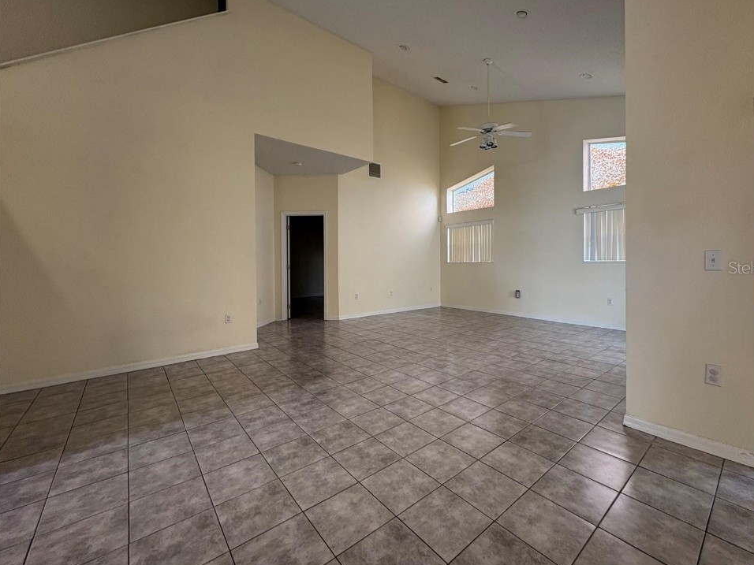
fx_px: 327
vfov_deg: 81.7
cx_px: 399
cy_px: 267
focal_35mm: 15
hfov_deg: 98.1
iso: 160
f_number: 2.2
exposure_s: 1/60
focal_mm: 2.22
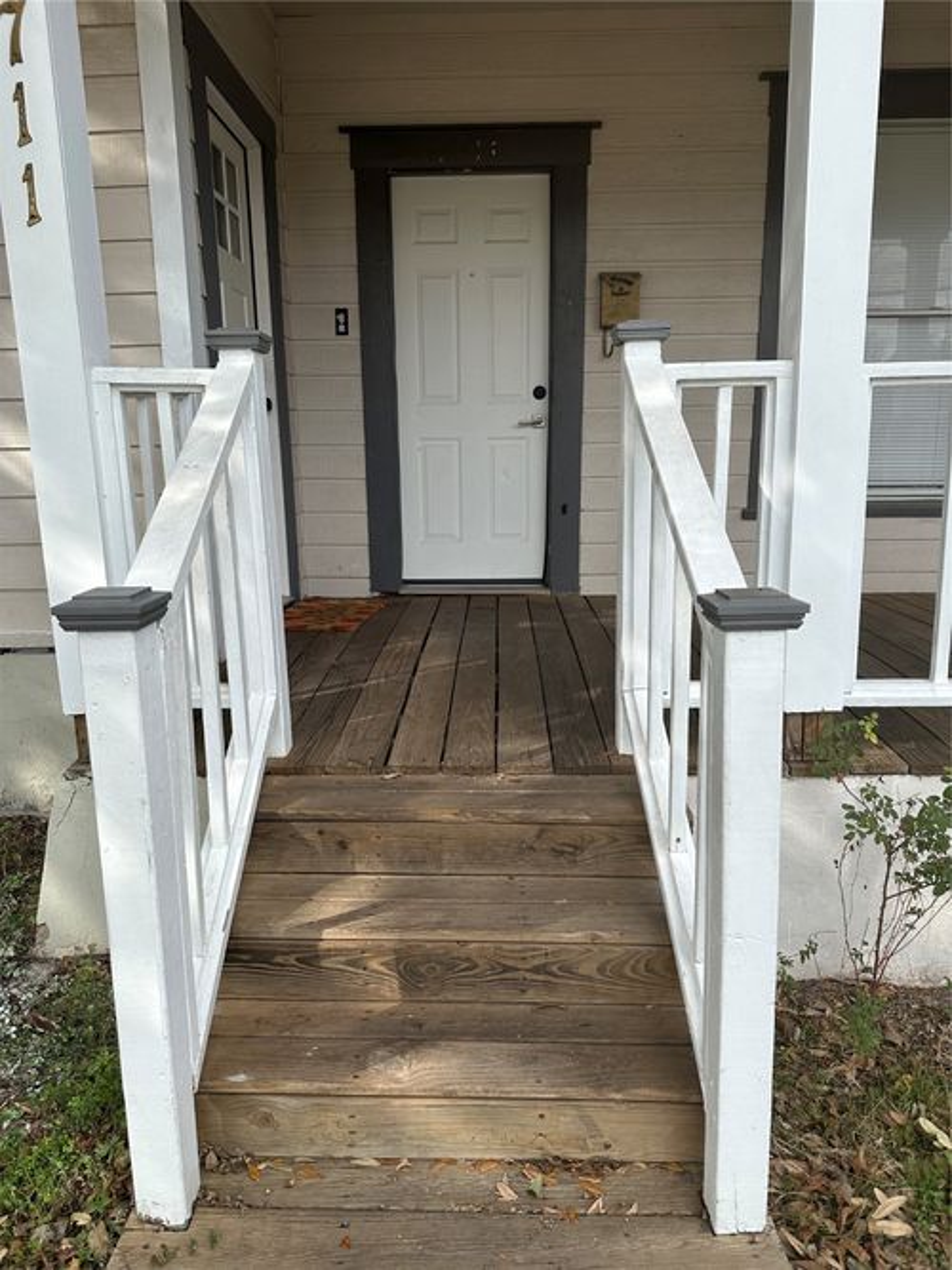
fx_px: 880
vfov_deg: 71.6
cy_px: 635
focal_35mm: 24
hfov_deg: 56.8
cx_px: 476
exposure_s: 1/1664
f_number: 1.78
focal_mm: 6.86
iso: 80
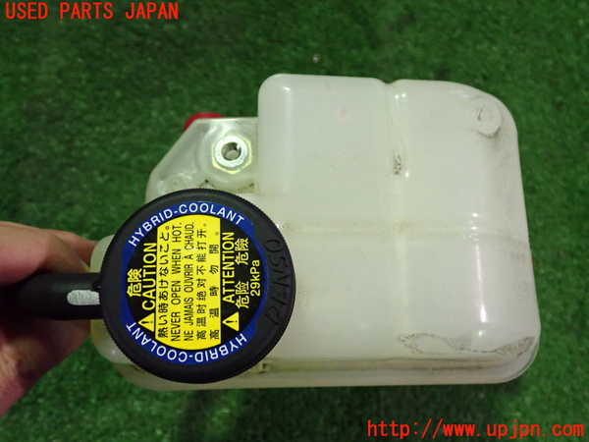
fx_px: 647
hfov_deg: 49.0
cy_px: 221
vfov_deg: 37.7
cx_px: 294
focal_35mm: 38
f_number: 2.7
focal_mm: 6.83
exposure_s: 1/80
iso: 800
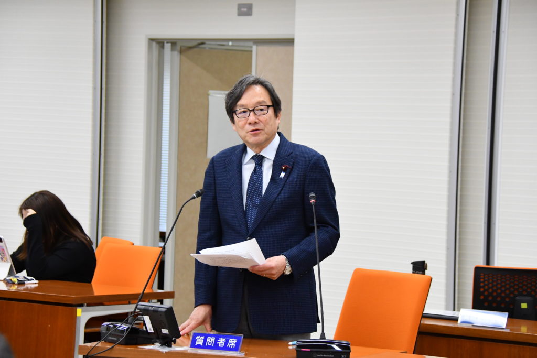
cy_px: 179
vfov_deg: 9.2
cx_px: 268
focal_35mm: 150
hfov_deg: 13.7
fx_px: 2238
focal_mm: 100
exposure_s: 1/200
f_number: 5.6
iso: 3200
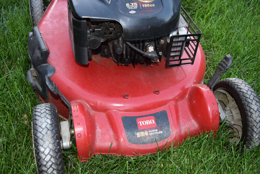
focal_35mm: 42
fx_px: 304
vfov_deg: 31.9
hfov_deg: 46.4
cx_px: 130
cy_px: 87
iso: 800
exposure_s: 1/100
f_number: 5
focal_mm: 28
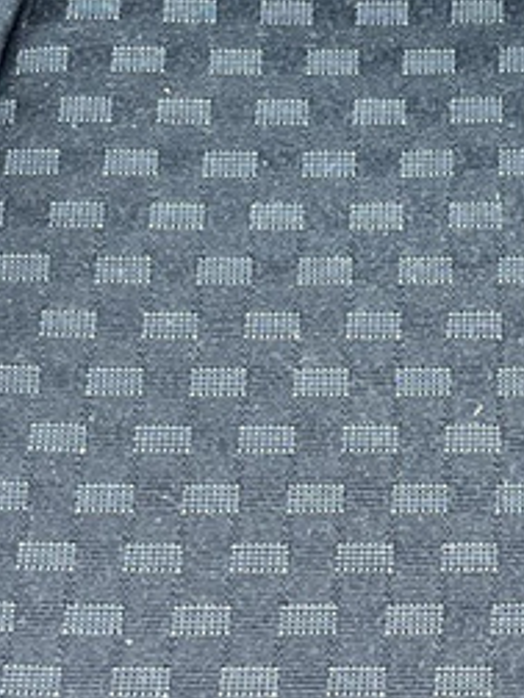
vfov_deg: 12.0
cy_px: 476
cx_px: 710
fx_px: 3330
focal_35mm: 165
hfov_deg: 8.8
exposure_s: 1/121
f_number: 1.6
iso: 64
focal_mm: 5.1
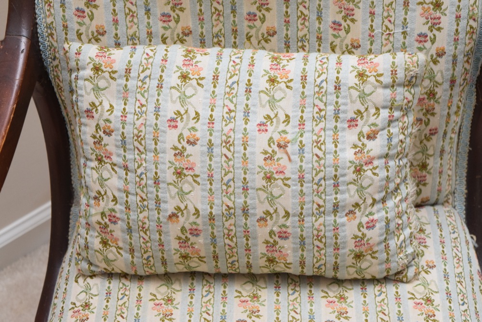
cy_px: 161
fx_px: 1105
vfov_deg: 16.6
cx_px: 241
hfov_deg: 24.6
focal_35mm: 82
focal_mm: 55
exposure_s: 1/60
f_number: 5.6
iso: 1400
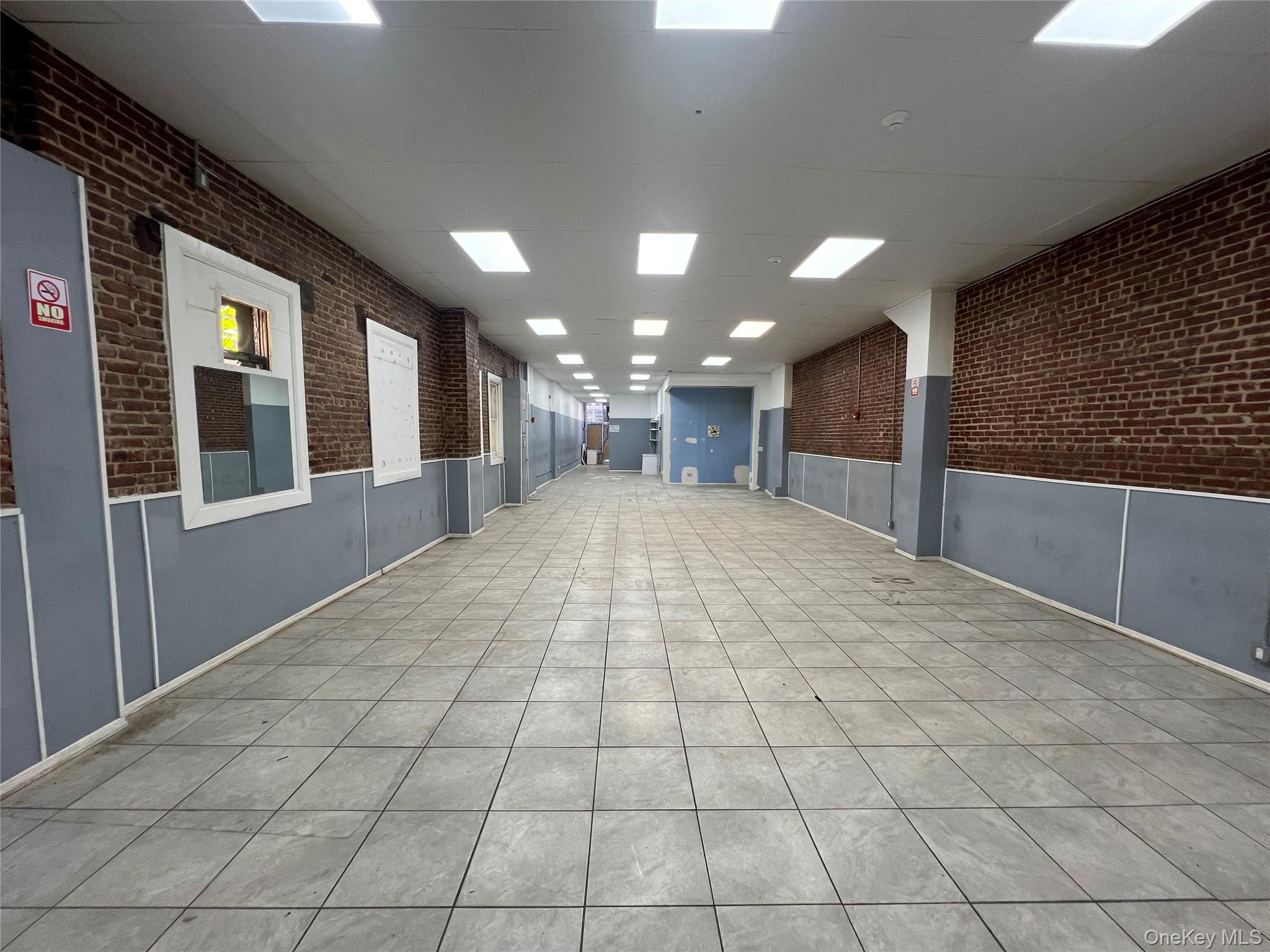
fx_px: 477
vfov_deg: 89.9
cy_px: 476
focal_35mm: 13
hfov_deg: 106.2
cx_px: 635
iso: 100
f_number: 1.8
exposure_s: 1/120
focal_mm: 1.57
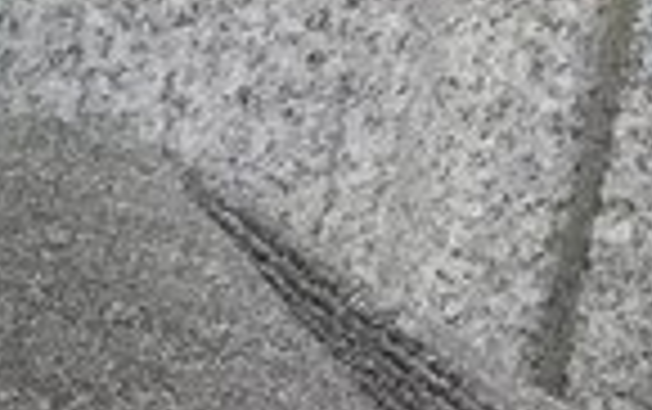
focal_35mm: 204
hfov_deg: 8.7
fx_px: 3629
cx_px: -1205
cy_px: -56
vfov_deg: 6.4
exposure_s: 1/190
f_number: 2.4
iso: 25
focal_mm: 3.3
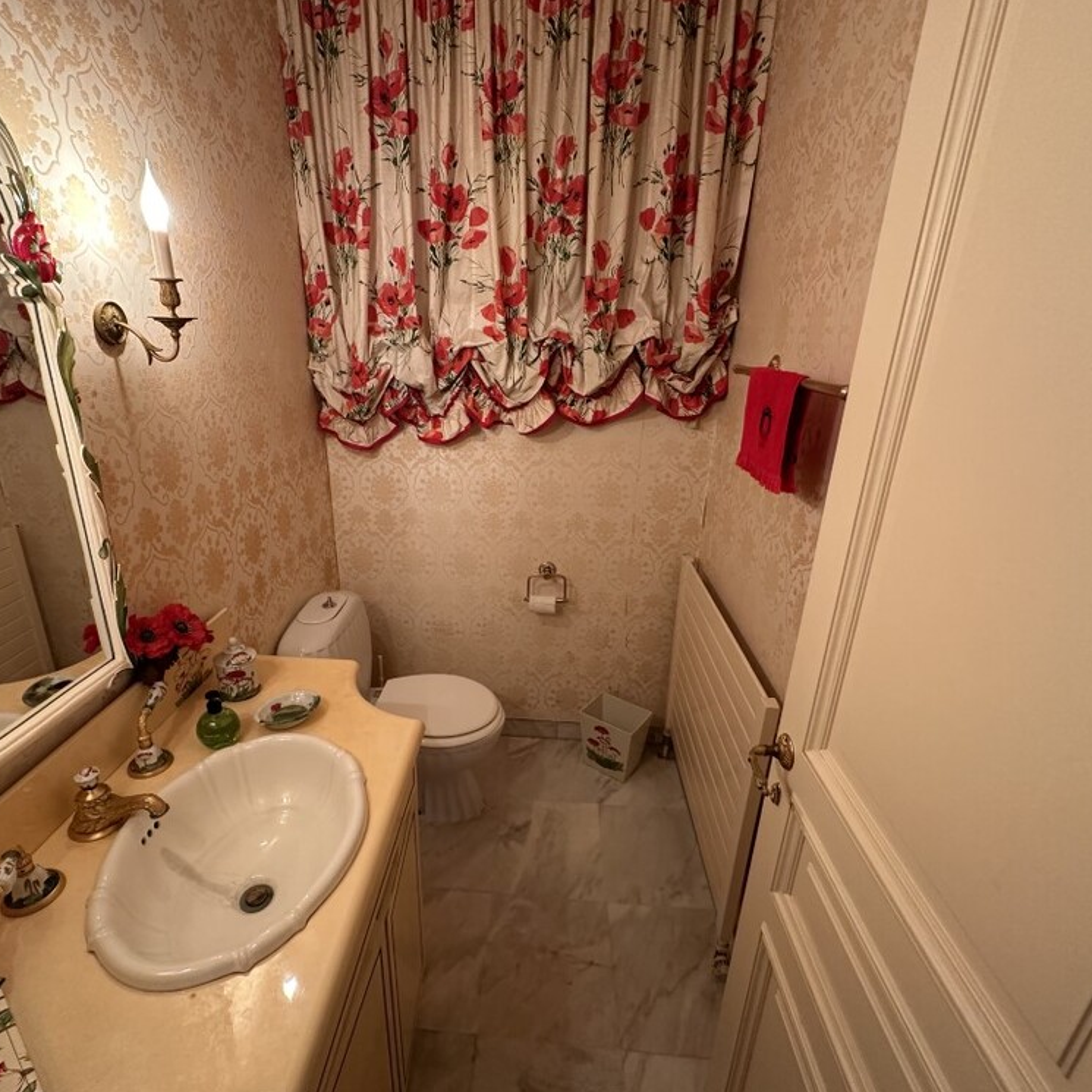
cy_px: 557
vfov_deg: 84.0
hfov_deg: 83.7
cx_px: 492
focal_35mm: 17
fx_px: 607
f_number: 2.2
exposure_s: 1/50
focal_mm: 2.22
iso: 320
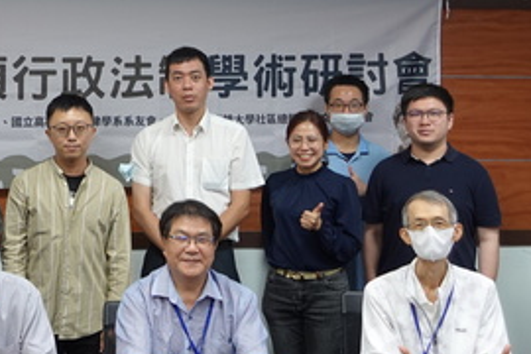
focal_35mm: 83
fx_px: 1224
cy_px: 17
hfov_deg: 23.9
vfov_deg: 16.2
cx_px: 65
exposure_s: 1/40
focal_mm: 12.52
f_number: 2.8
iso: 320
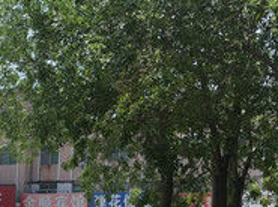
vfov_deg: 12.1
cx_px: -65
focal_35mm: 110
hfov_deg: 17.0
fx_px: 882
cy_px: 391
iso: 25
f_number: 2.2
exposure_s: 1/1570
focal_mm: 4.15
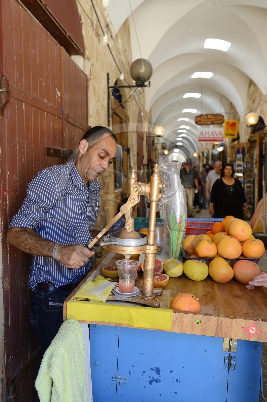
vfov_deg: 54.5
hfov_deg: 37.8
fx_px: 390
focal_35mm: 35
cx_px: 134
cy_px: 201
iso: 400
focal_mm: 35
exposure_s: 1/100
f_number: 5
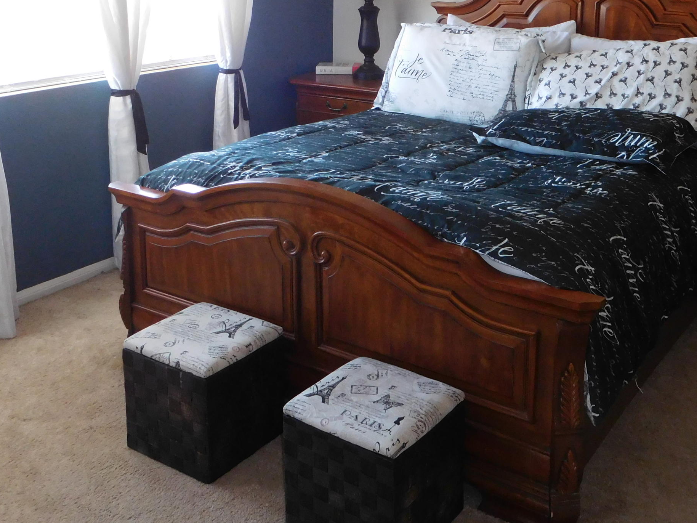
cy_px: 99
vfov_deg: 34.0
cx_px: 362
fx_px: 826
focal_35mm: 41
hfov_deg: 45.8
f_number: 3.4
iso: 360
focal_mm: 4.5
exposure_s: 1/30
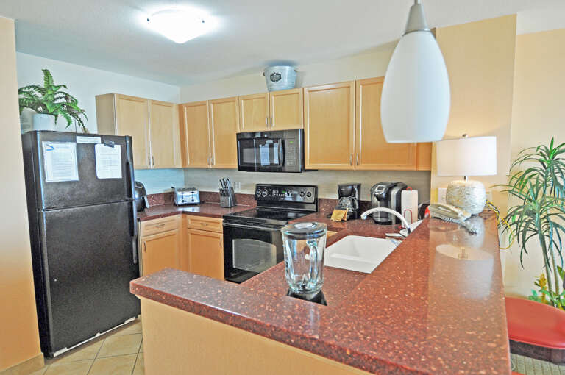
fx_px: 329
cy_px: 188
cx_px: 282
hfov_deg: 81.3
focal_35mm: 21
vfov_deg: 59.4
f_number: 4
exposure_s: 1/60
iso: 400
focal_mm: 14
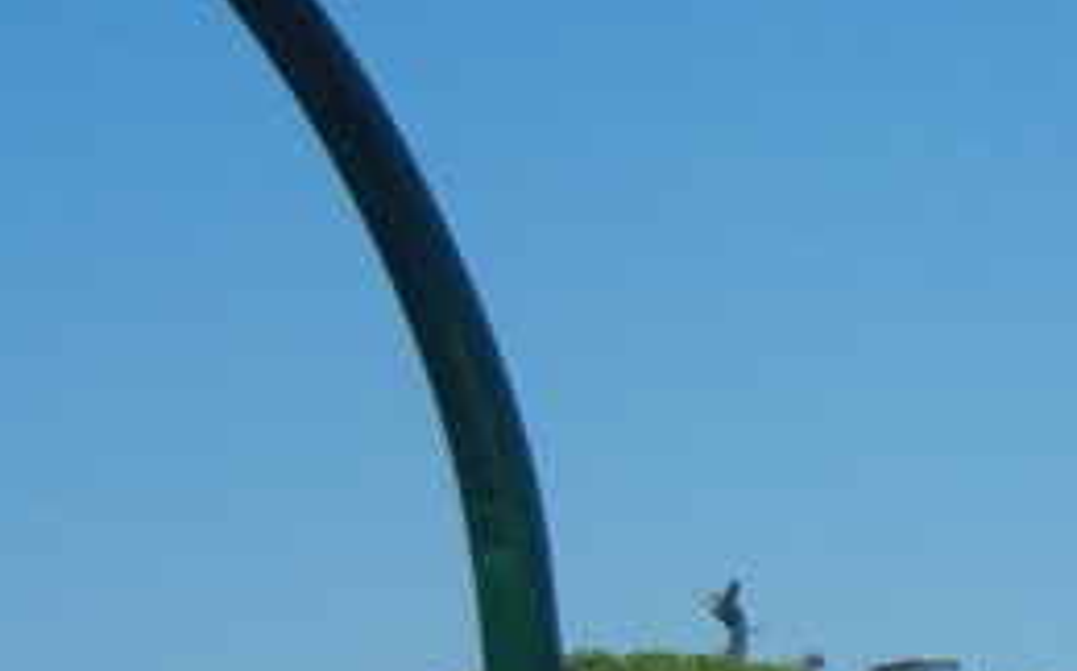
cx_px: 1951
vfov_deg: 9.1
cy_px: 787
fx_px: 4164
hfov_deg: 13.3
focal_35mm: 142
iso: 160
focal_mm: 6.2
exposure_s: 1/470
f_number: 7.2
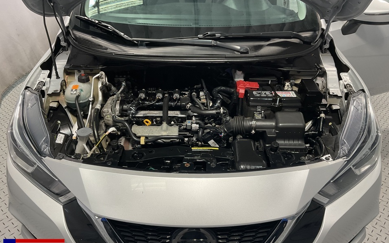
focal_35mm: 31
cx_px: 195
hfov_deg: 61.2
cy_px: 127
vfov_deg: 40.6
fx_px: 329
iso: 64
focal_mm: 3
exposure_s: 1/120
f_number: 1.8
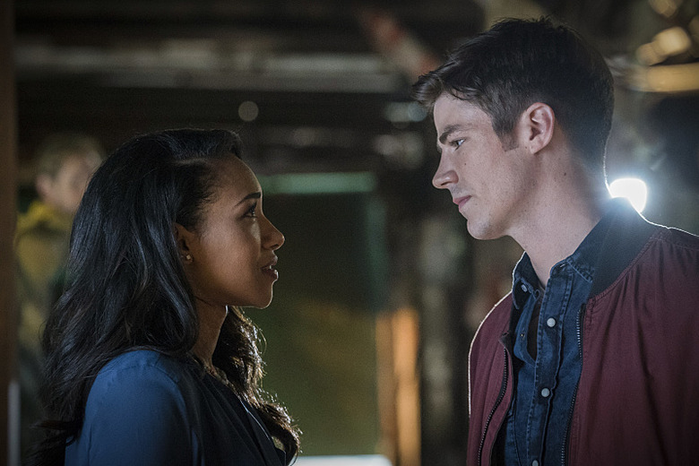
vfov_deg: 9.3
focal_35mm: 147
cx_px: 350
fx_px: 2854
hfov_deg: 14.0
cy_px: 233
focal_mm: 147
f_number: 5
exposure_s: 1/160
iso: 6400
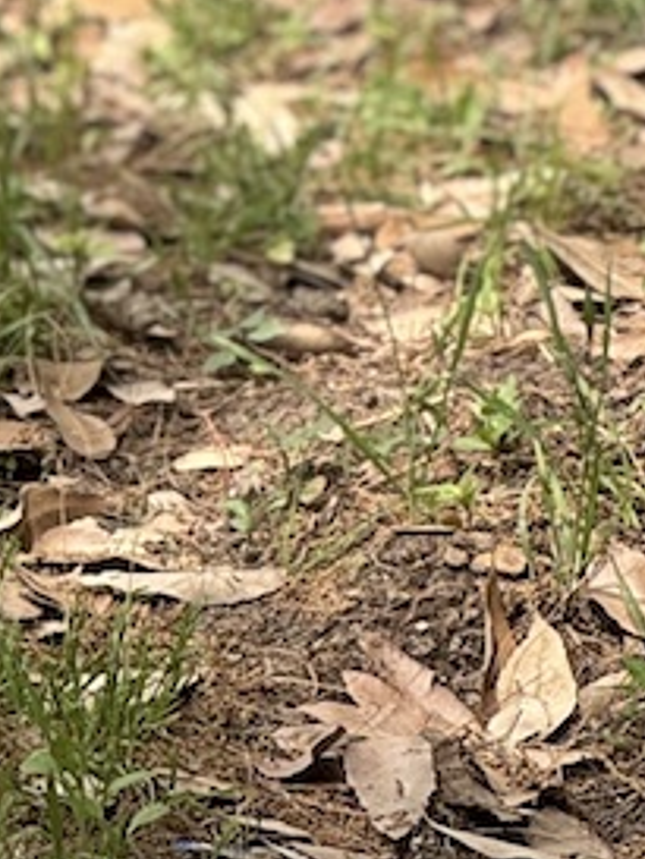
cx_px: -927
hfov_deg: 3.7
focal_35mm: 401
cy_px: -1202
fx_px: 9955
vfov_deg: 4.8
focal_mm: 9
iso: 25
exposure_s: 1/100
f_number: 2.8
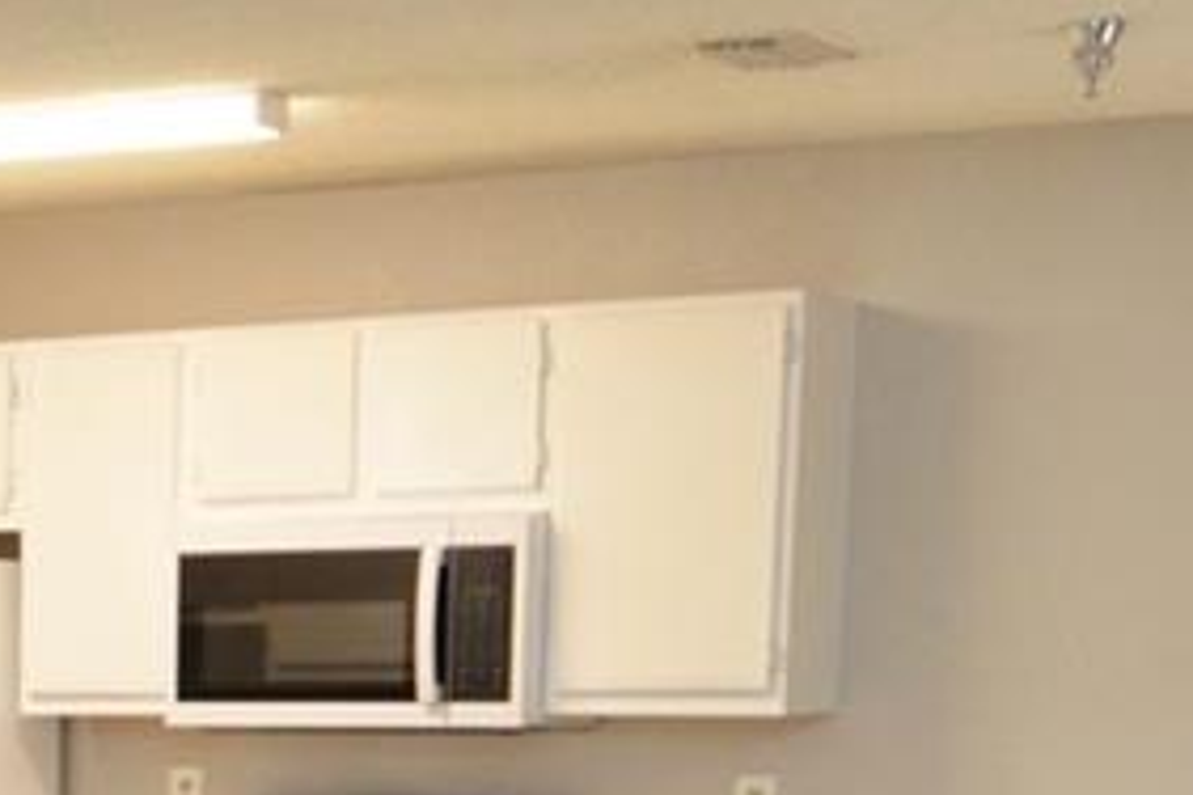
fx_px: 3380
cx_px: -432
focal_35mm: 102
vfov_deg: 12.6
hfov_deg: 18.4
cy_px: 1292
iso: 560
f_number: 4
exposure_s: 1/60
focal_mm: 12
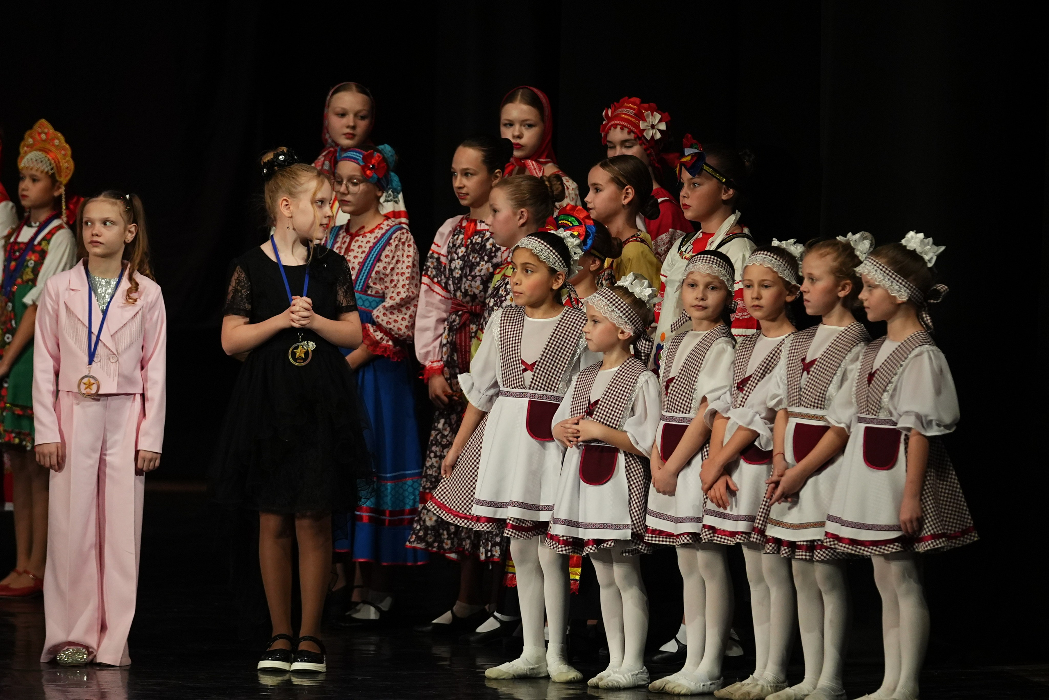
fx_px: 7285
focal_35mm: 250
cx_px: 524
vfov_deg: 5.5
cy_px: 350
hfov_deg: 8.2
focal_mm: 167
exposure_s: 1/400
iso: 2000
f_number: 2.8
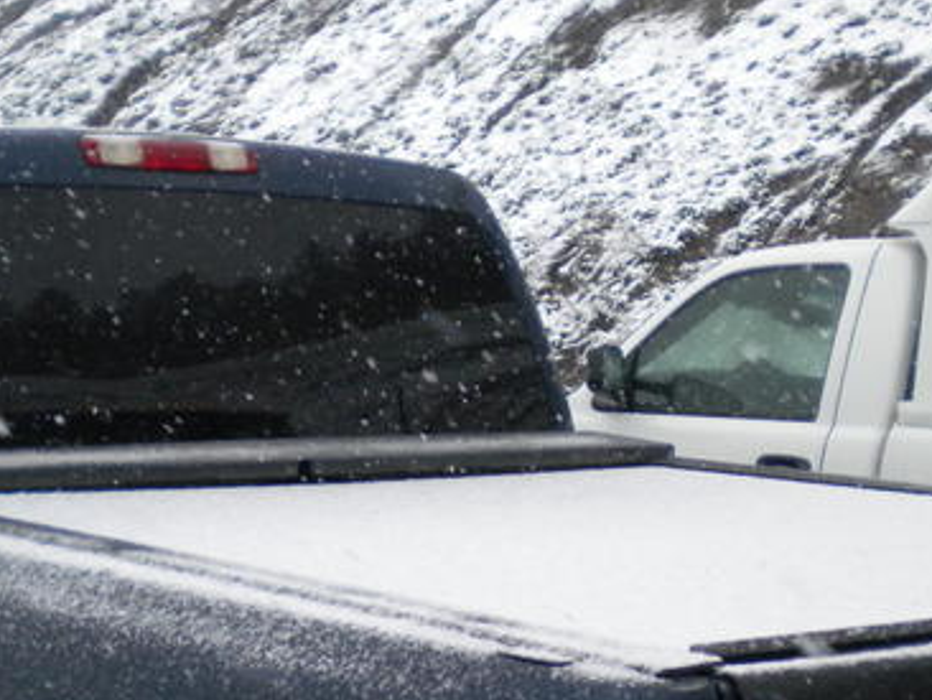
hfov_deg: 22.7
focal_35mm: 86
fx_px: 2317
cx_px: 507
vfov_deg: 17.1
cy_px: 508
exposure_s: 1/502
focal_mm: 6.3
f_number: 3.1
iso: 240
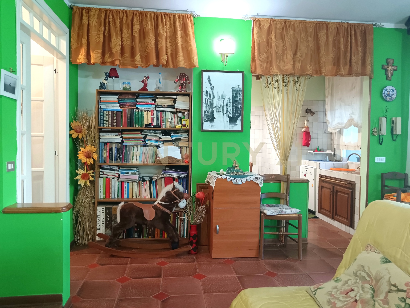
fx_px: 320
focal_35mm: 27
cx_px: 205
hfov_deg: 65.3
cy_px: 154
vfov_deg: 51.4
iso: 1568
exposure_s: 1/25
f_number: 1.9
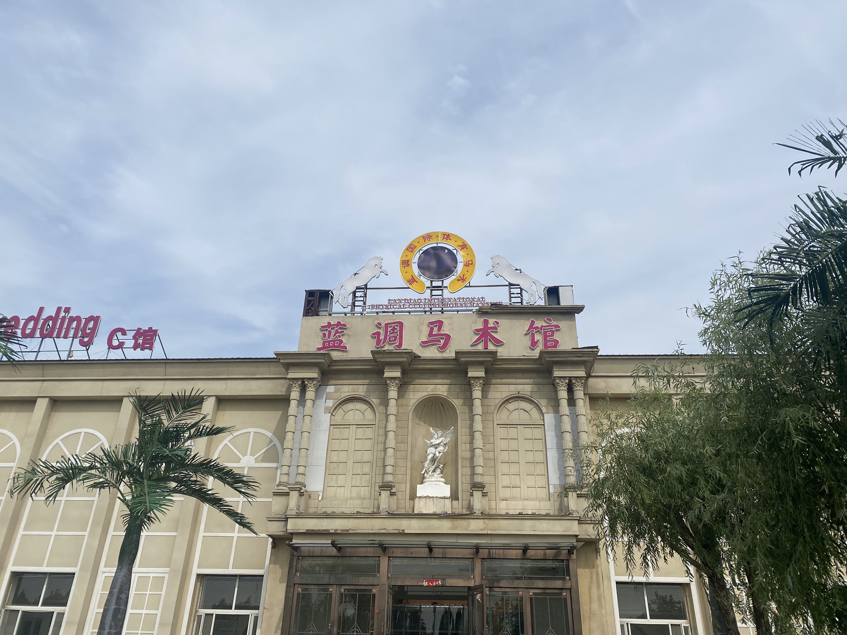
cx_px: 424
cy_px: 318
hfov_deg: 67.3
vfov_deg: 53.1
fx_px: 636
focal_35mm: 26
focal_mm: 4.25
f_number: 1.8
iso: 32
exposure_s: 1/5495
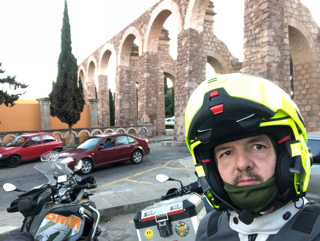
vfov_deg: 44.2
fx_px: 296
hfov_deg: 56.8
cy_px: 120
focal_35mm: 32
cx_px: 160
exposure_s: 1/120
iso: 160
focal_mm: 2.87
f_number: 2.2
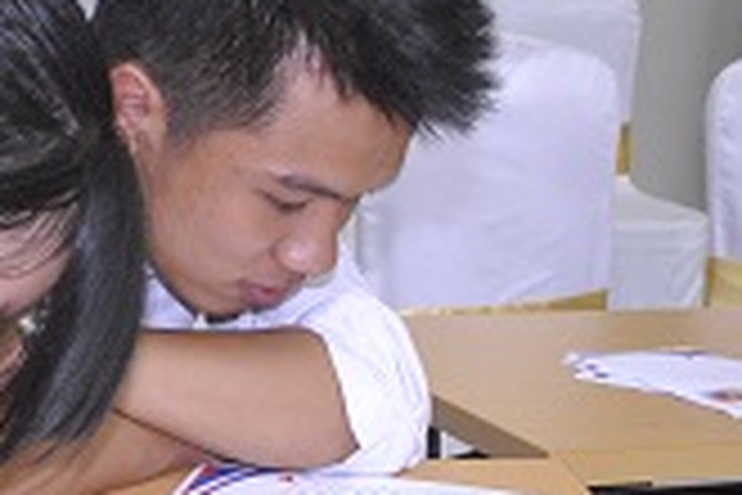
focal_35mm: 78
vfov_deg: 17.3
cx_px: 81
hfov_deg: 25.2
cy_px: 439
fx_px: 1608
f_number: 3.8
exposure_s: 1/40
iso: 1250
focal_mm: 20
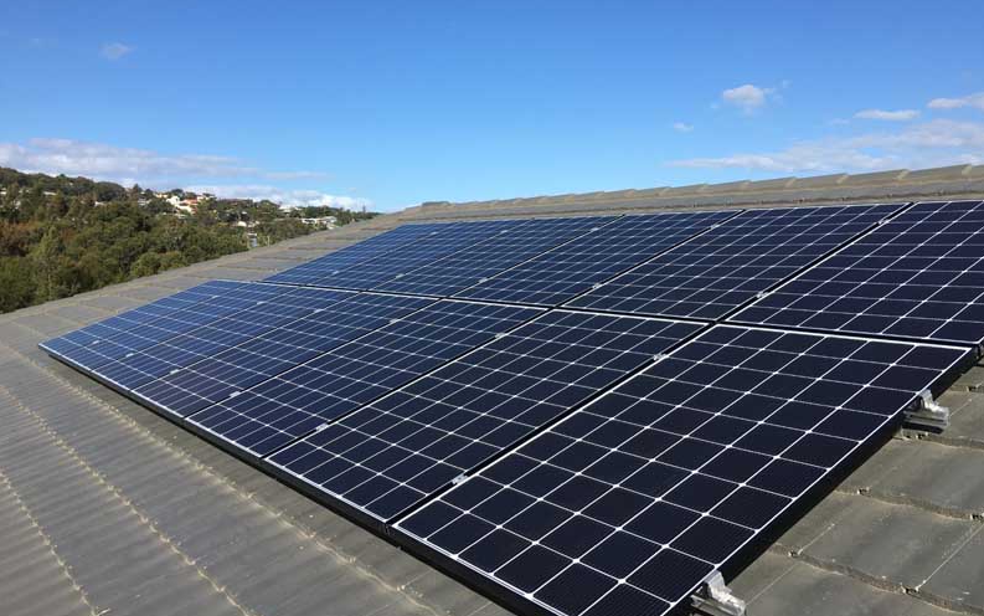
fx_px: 832
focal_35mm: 31
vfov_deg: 40.6
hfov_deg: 61.2
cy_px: 282
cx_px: 495
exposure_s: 1/1538
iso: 25
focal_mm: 4.15
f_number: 2.2
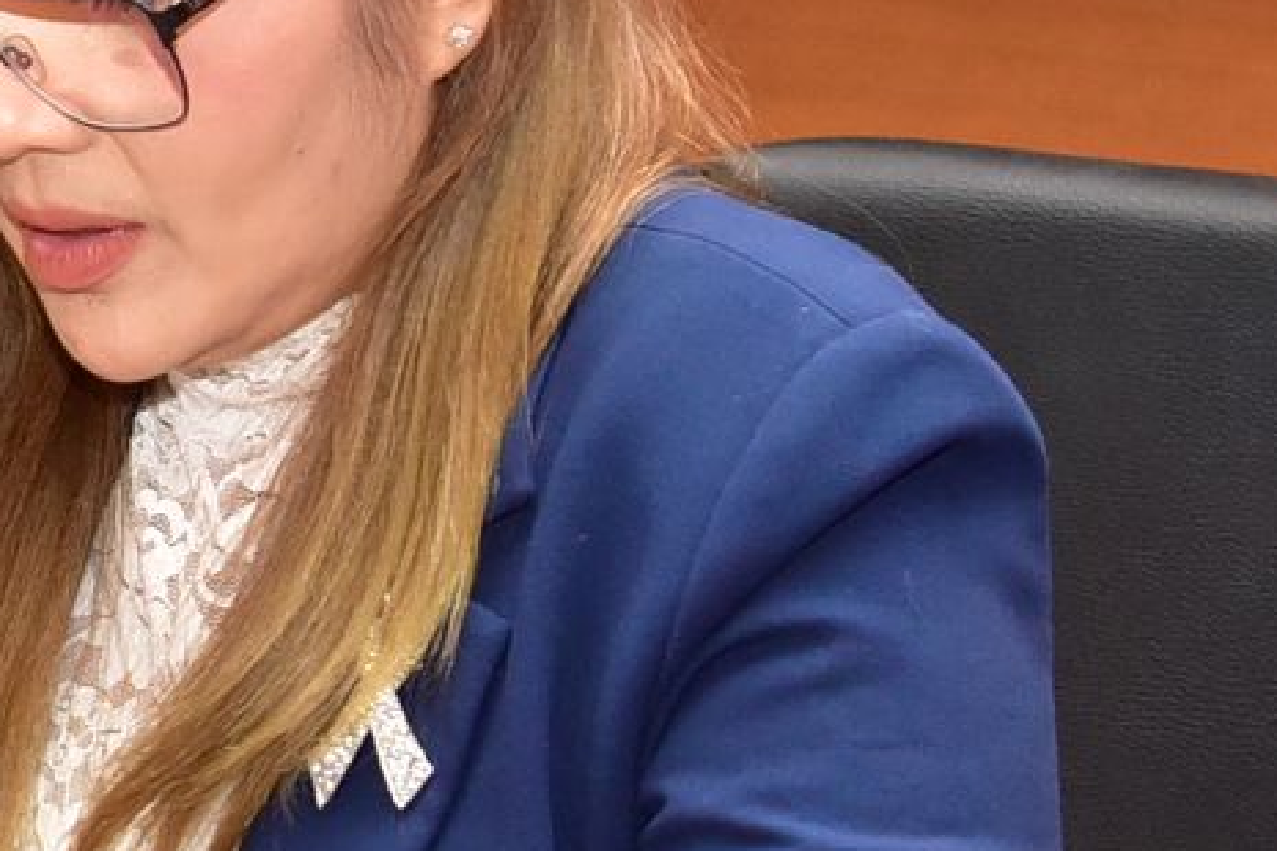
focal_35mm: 258
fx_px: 9151
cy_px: -434
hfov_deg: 7.7
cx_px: -1049
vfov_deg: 5.3
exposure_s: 1/100
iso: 2000
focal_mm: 48
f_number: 5
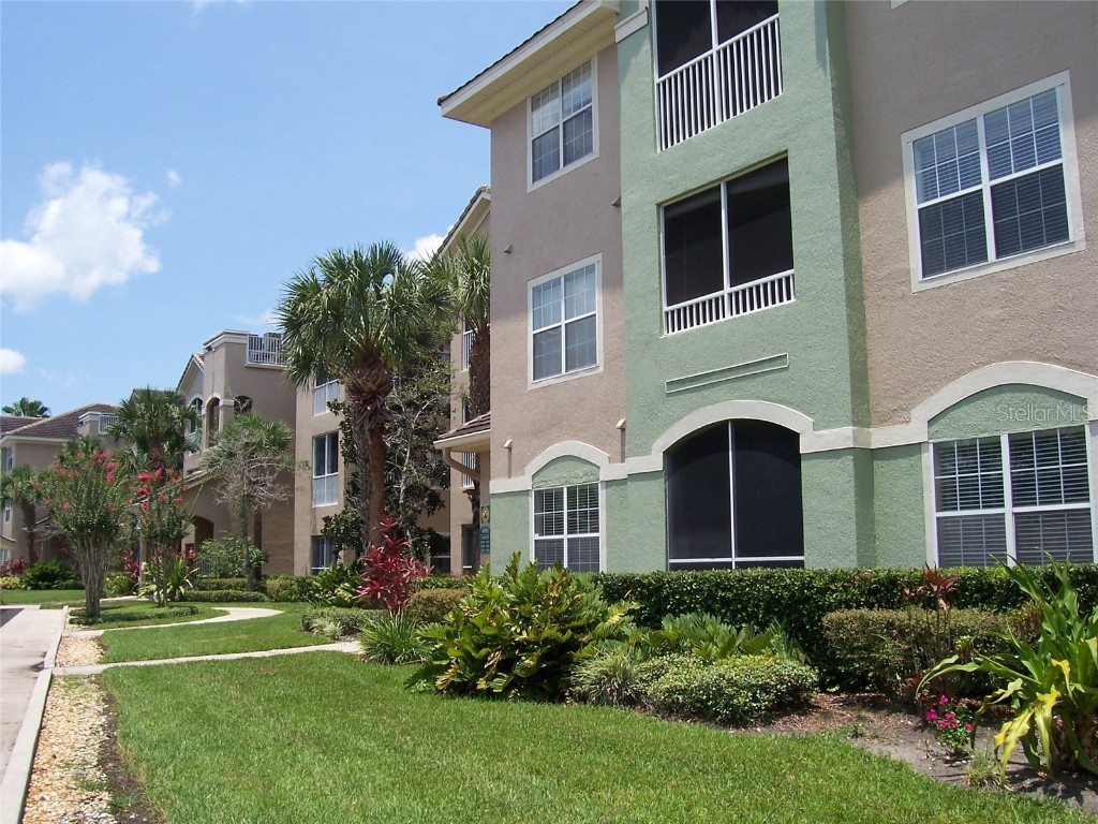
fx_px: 1078
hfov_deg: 54.0
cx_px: 549
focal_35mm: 34
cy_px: 412
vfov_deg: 41.8
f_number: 5.6
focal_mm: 5.6
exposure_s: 1/500
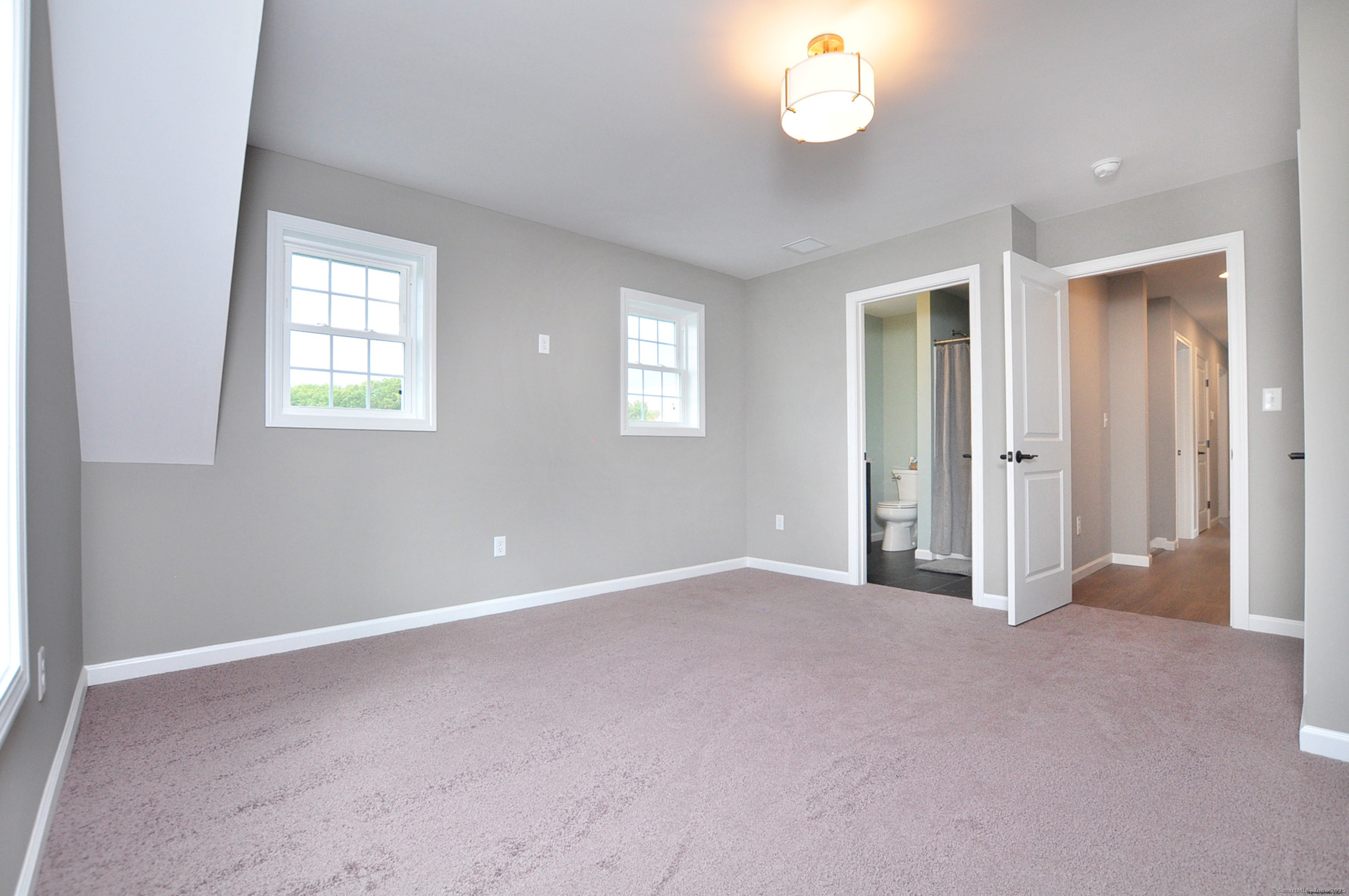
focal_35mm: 15
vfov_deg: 77.2
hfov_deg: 100.5
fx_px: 561
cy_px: 448
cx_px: 674
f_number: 5
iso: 640
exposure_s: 1/100
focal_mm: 10
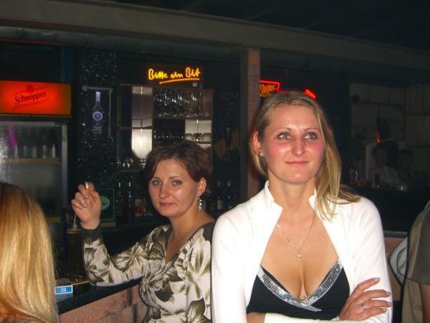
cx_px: 215
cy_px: 162
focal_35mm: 38
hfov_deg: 49.0
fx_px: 472
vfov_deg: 37.7
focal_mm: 7.9
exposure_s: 1/60
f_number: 2.8
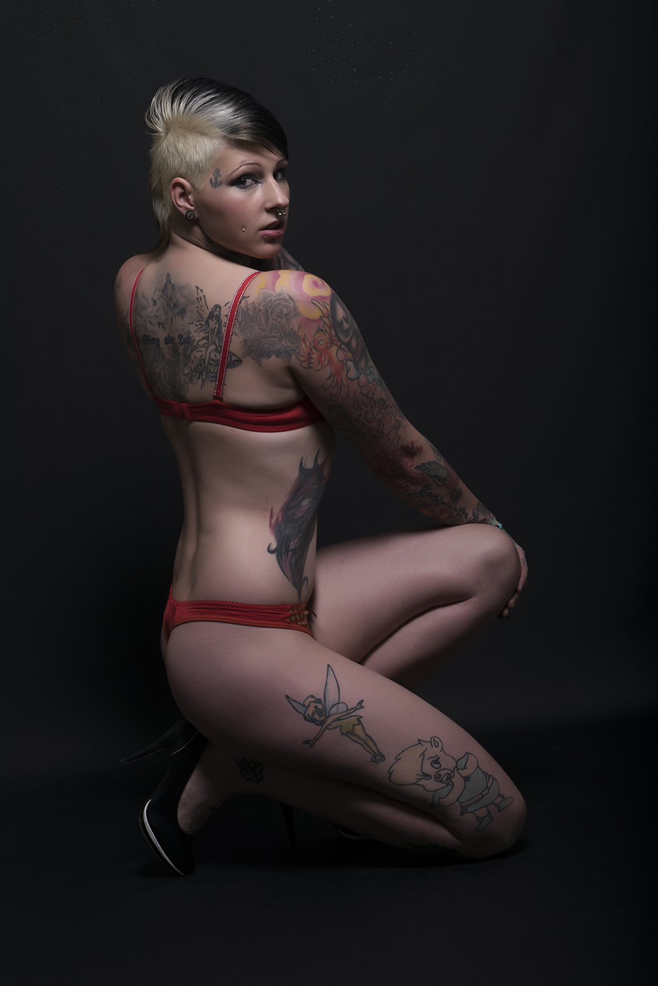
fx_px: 2261
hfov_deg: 16.6
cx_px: 329
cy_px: 493
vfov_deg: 24.6
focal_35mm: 82
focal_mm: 55
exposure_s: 1/200
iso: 100
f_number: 14
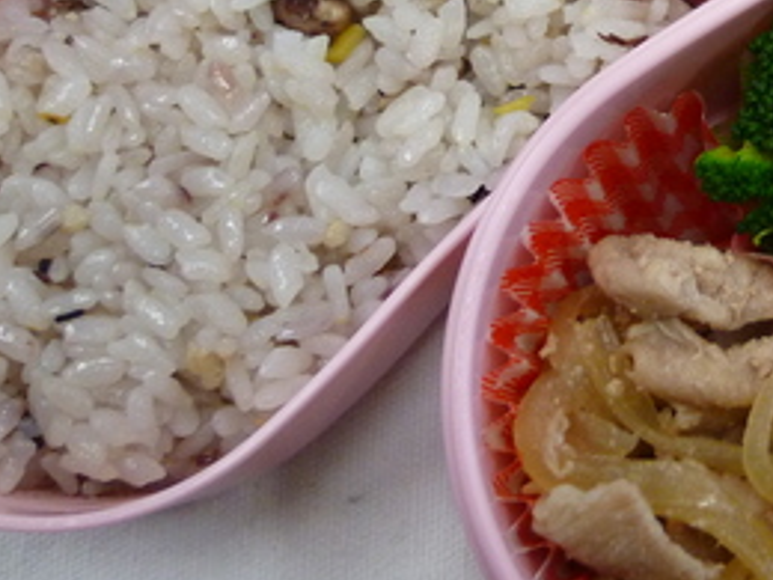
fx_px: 1318
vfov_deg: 24.0
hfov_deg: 30.4
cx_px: 773
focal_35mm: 59
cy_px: 39
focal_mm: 4.3
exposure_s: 1/60
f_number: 2.2
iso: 200
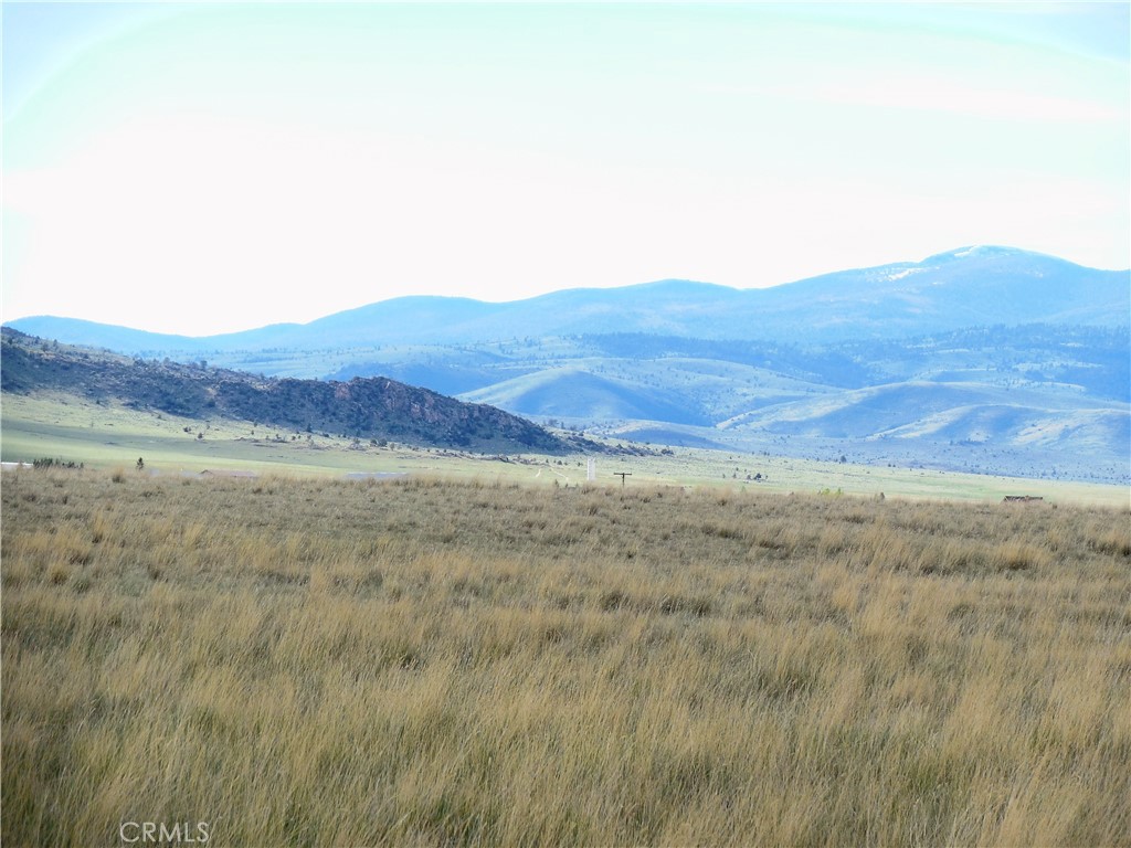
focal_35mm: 167
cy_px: 424
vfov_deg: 8.9
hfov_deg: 11.8
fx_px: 5456
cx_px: 566
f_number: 5.3
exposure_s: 1/320
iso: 125
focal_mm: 29.8
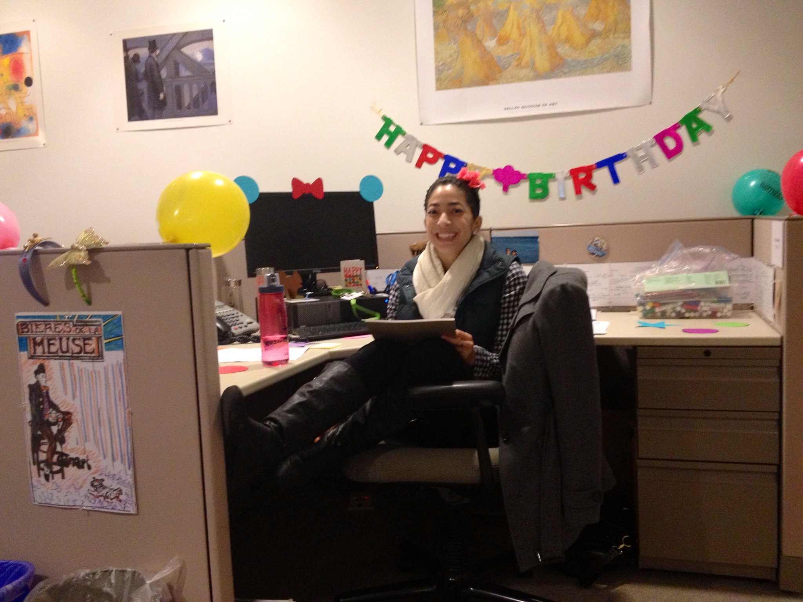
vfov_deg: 40.7
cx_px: 402
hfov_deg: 52.6
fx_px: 812
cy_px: 301
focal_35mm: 35
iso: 250
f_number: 2.4
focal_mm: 4.28
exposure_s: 1/20
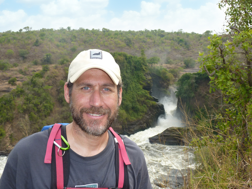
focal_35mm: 45
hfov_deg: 42.1
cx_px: 126
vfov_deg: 32.2
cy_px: 94
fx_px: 328
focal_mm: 7.3
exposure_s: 1/320
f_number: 4
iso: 100
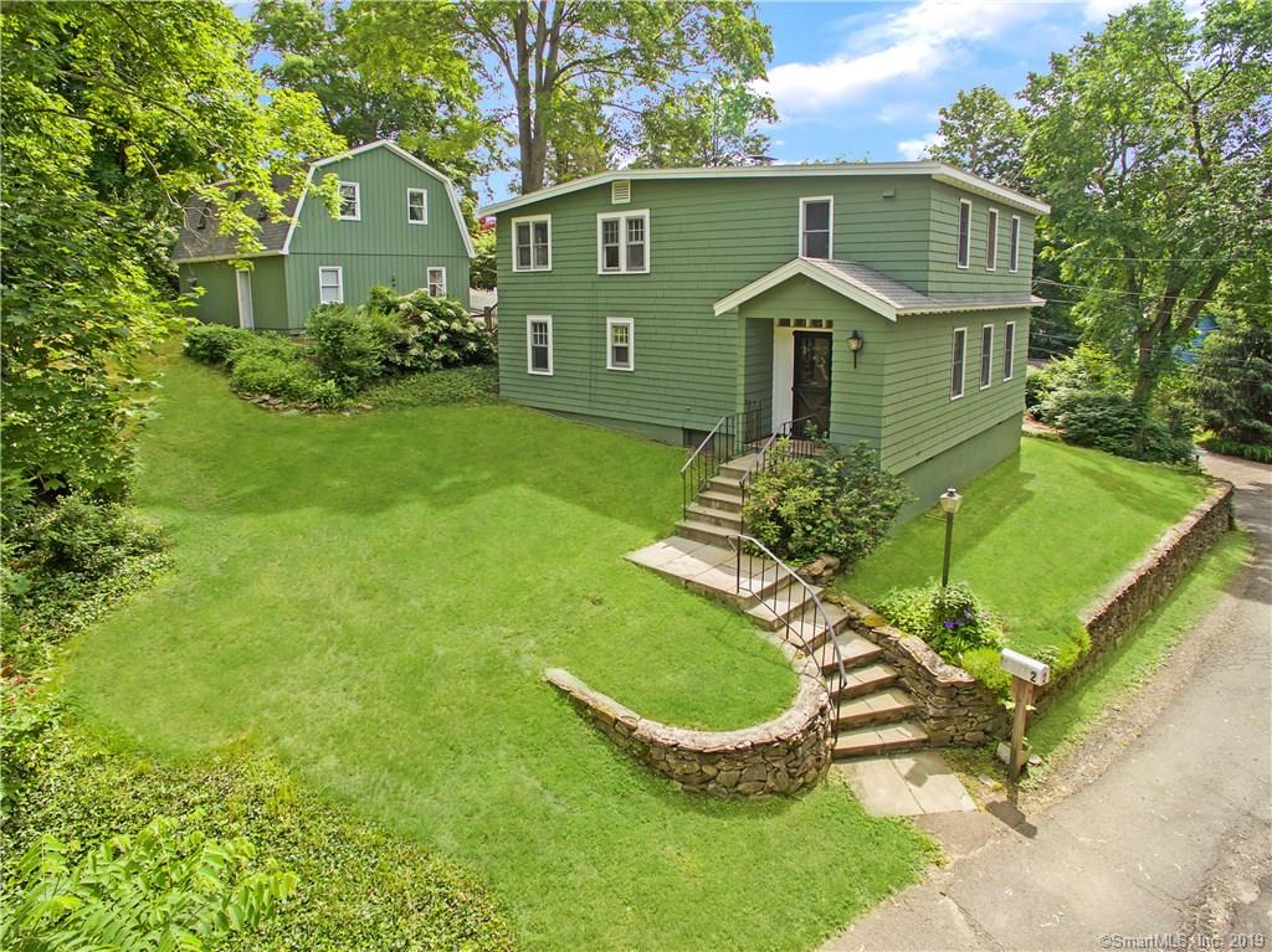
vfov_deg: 65.9
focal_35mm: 20
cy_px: 476
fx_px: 735
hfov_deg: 81.8
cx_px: 636
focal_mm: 3.61
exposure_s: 1/237
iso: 100
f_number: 2.8
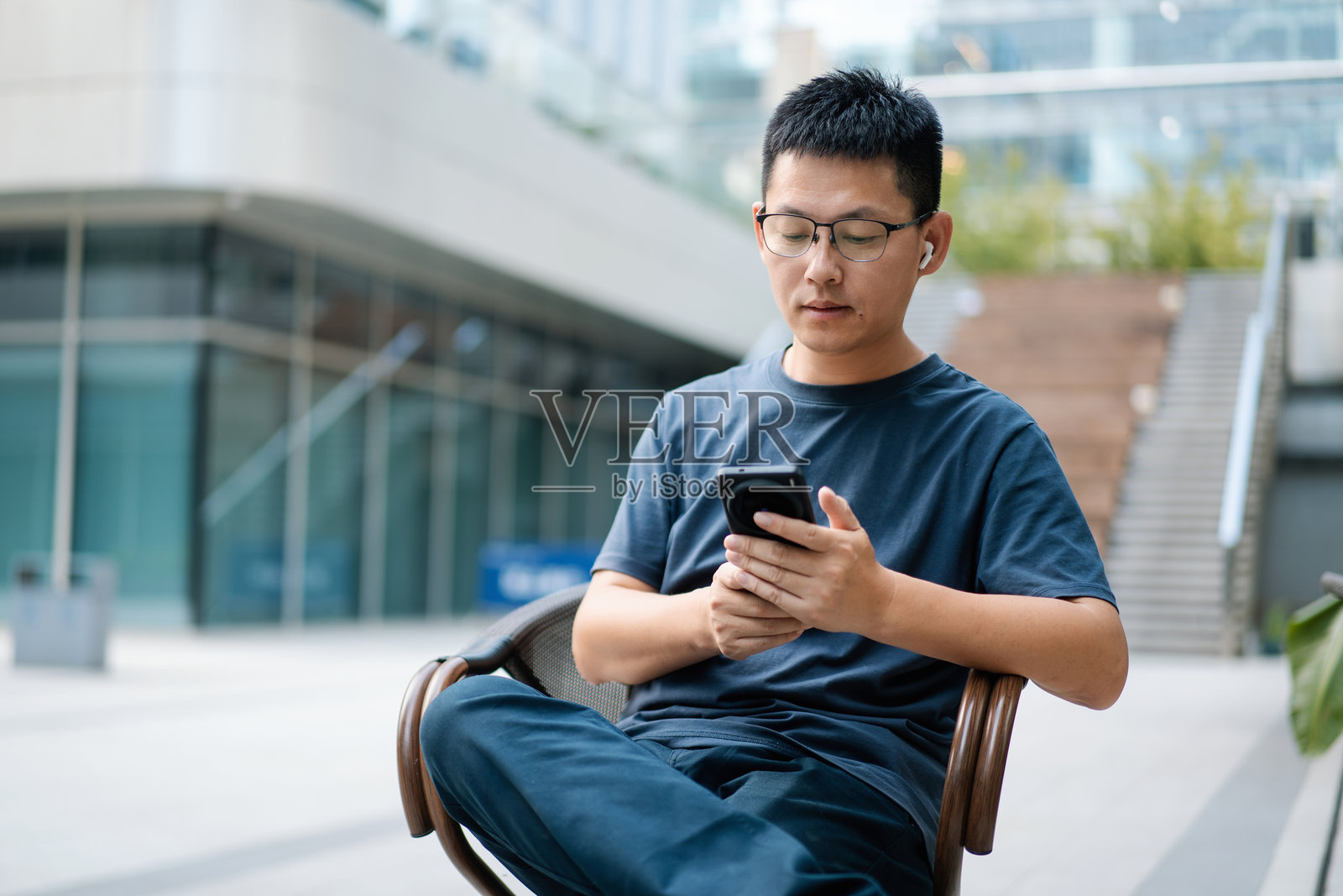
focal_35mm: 55
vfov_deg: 24.6
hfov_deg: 36.2
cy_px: 448
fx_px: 2052
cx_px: 672
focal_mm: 55
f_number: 1.8
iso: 100
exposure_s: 1/80
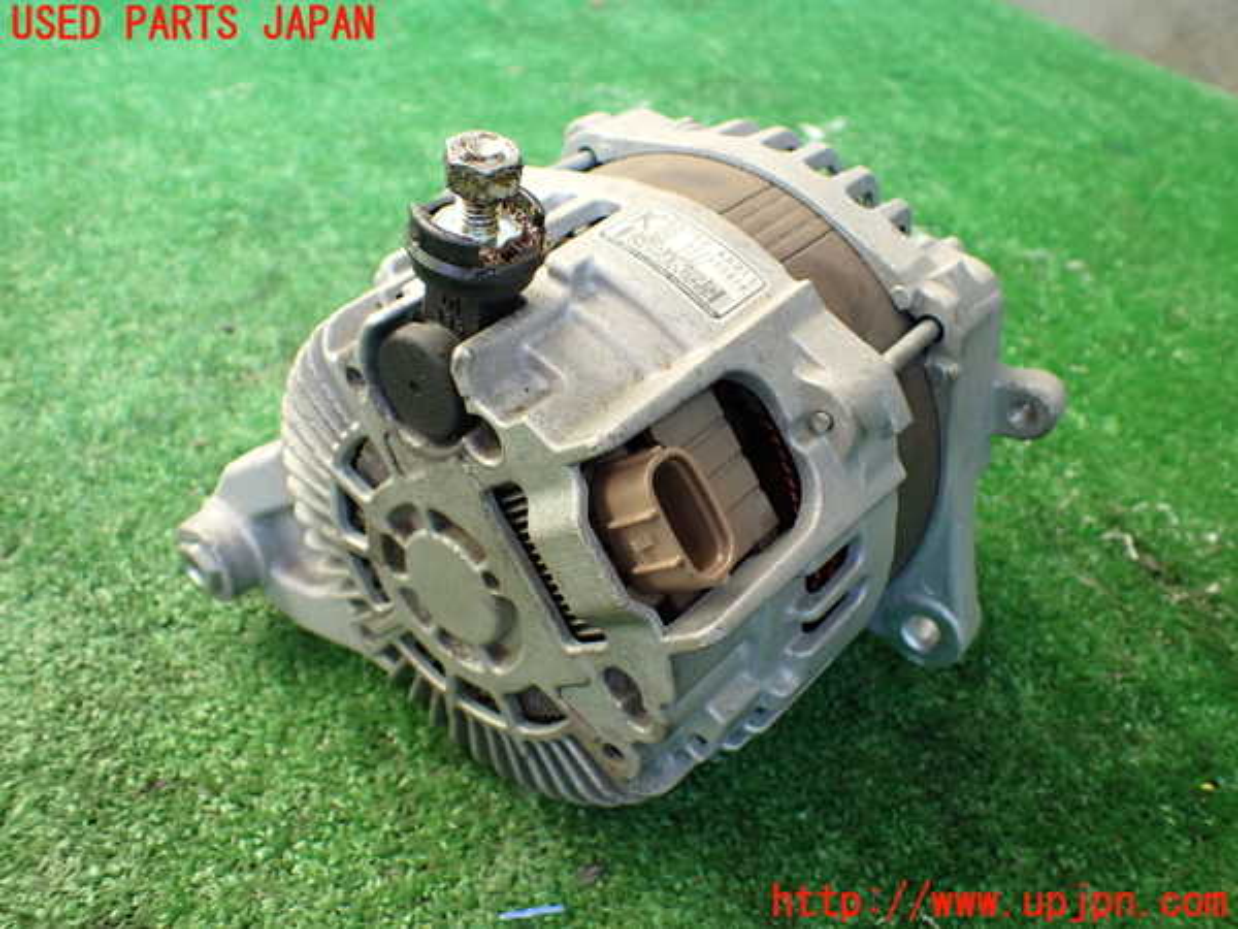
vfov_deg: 46.8
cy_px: 464
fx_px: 1073
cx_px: 619
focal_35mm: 30
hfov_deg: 60.0
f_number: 2.3
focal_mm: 5.4
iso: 320
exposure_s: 1/125
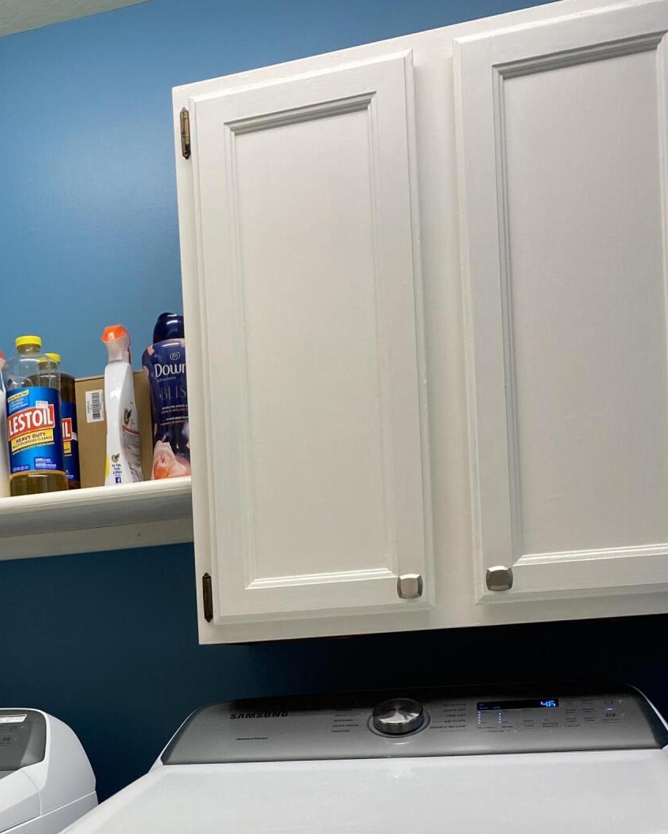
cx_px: 102
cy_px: 723
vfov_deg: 36.7
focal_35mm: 48
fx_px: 1186
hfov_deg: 30.4
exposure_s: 1/120
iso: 100
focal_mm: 4.25
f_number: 1.8
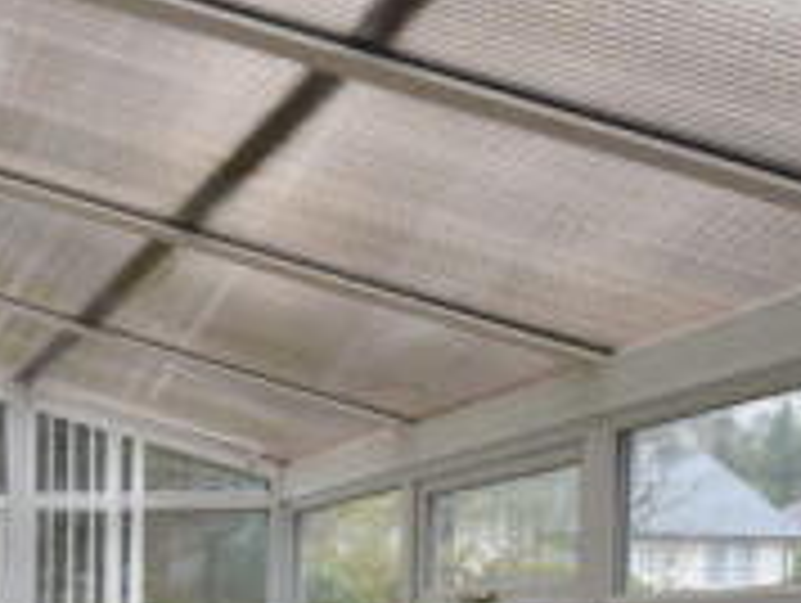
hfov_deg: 28.6
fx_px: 1228
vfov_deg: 25.4
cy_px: 682
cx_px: -277
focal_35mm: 53
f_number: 5.6
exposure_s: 1/125
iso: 400
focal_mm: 10
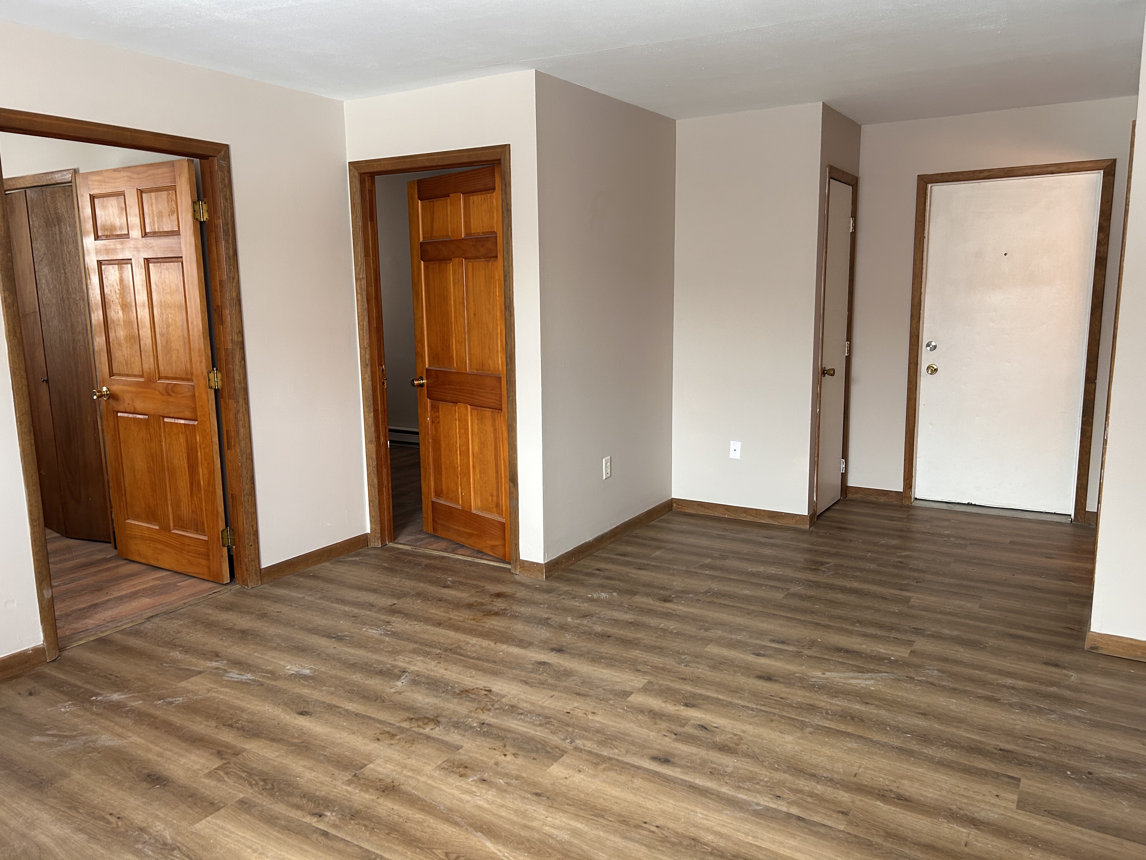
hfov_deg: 67.3
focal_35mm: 26
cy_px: 430
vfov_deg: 53.1
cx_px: 573
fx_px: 861
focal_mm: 5.7
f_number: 1.5
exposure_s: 1/60
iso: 125
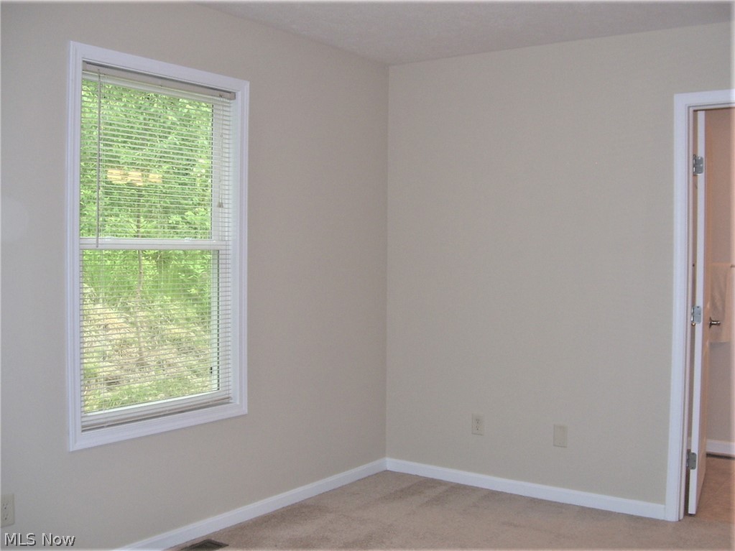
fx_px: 764
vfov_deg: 39.6
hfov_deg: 51.4
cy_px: 276
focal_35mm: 36
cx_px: 368
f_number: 2.7
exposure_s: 1/60
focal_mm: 6
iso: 80
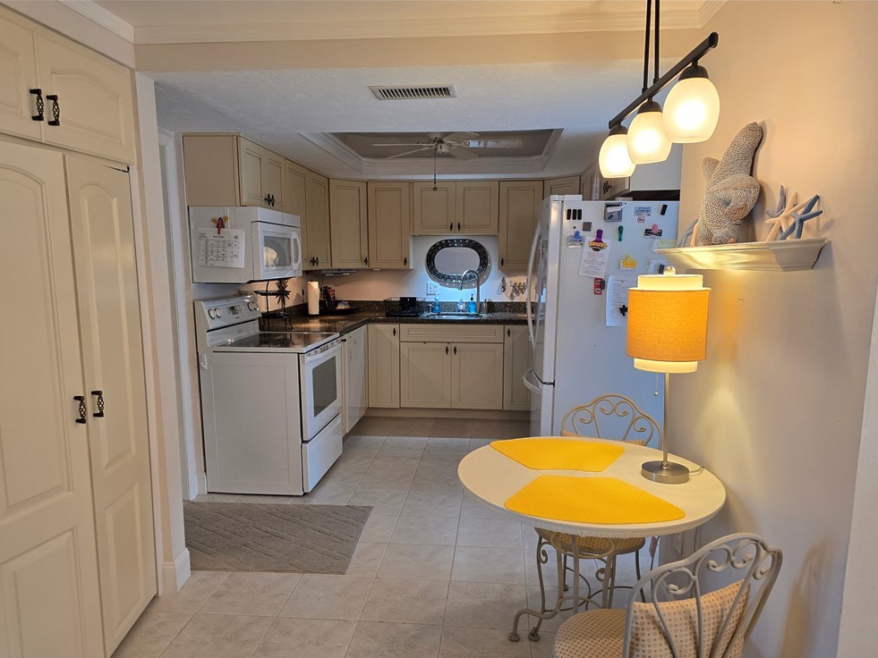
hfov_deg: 71.6
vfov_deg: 56.8
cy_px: 342
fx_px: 609
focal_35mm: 24
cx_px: 440
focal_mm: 6.3
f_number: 1.7
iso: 125
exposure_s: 1/120
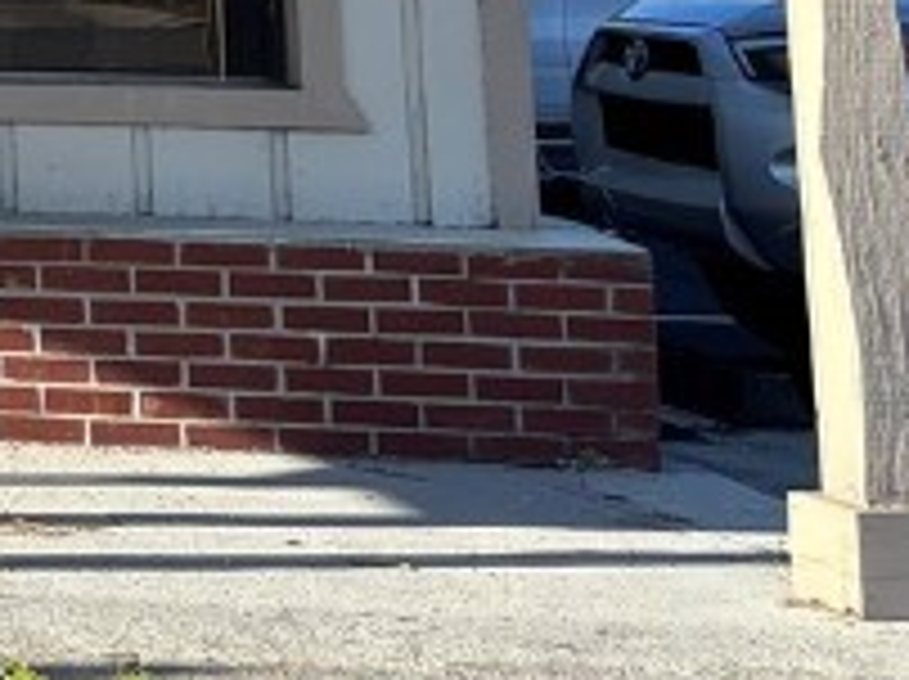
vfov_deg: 10.4
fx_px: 3462
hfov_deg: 12.2
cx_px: -1224
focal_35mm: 132
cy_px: -639
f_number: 1.6
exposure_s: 1/1399
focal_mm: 5.96
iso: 50
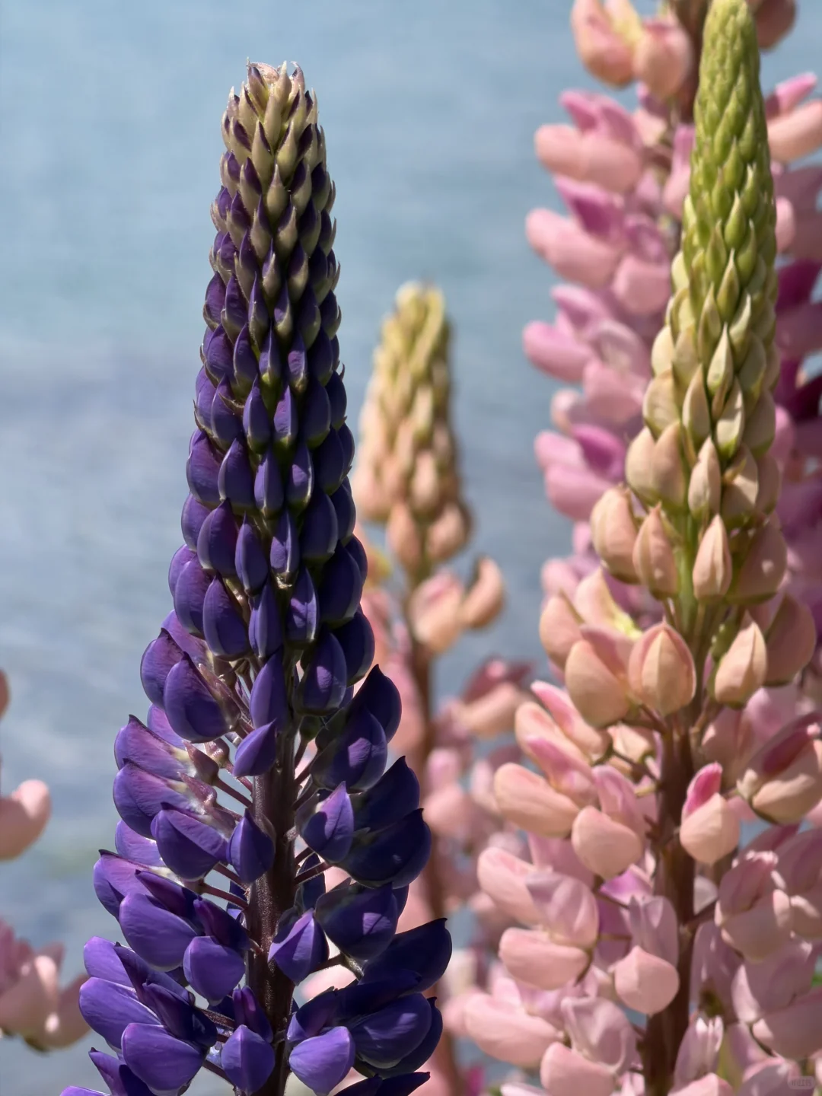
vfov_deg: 9.9
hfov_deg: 7.4
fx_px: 6332
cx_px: 411
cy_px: 548
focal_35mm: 200
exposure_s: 1/631
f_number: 2.8
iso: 32
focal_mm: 16.89
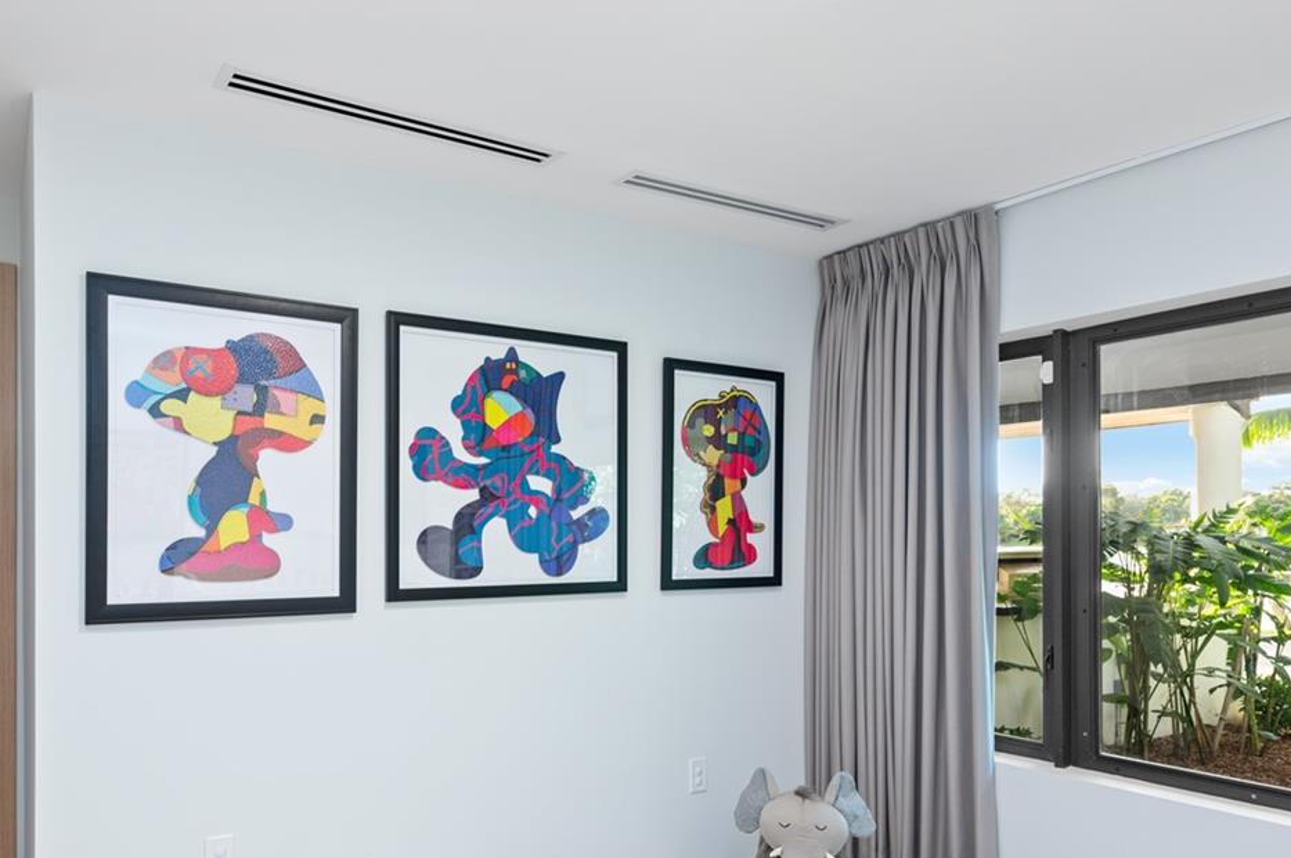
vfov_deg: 52.5
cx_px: 497
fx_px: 860
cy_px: 538
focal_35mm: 24
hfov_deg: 72.8
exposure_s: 1/6
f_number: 5.6
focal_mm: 14
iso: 200
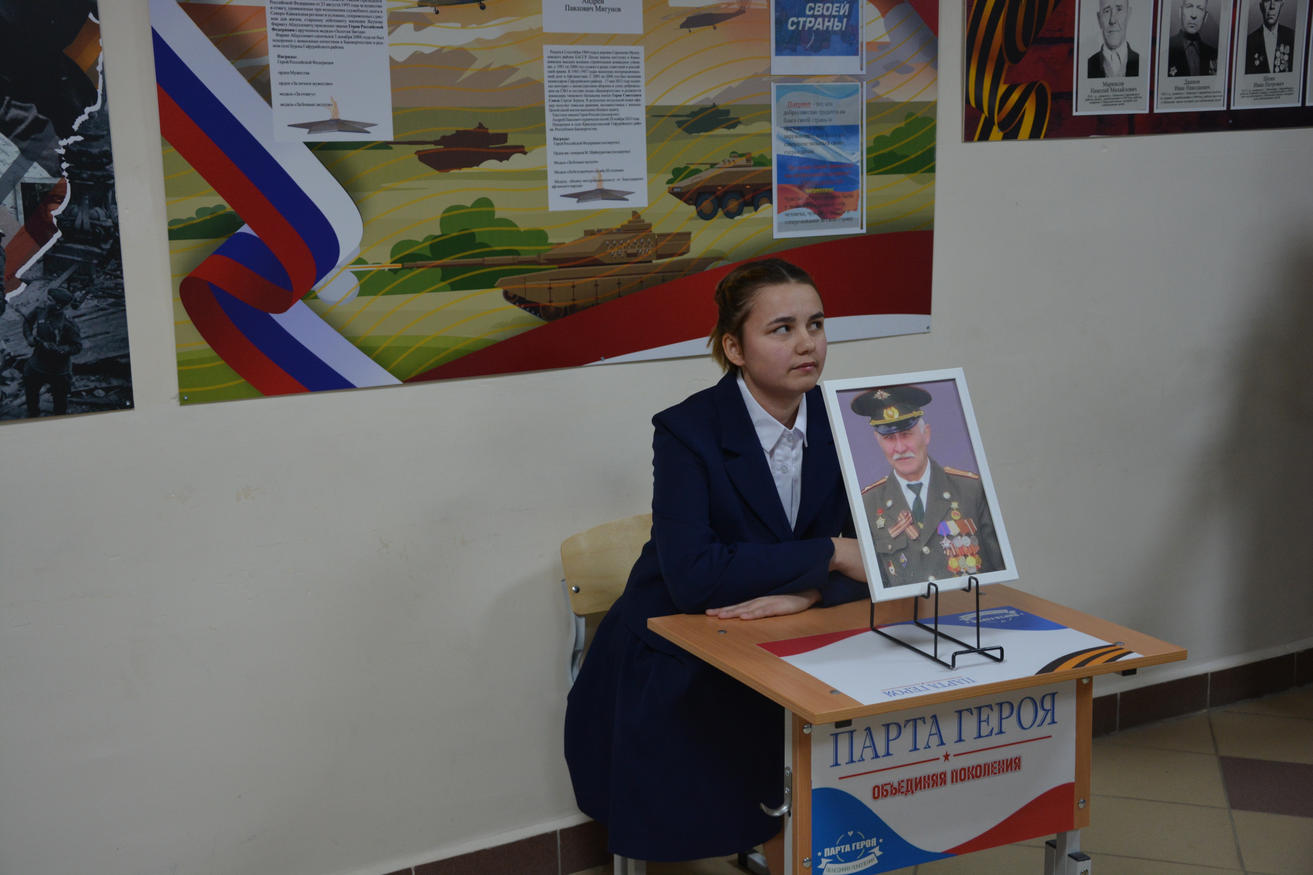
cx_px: 656
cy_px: 438
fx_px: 1641
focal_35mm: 45
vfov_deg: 29.9
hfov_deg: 43.6
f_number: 4.2
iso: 720
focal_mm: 30
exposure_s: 1/60
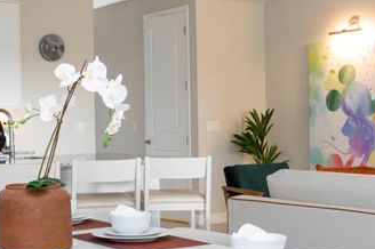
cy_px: 139
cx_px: 79
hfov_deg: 27.9
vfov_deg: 19.1
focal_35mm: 71
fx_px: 739
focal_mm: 33
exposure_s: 1/6
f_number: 11
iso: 1000
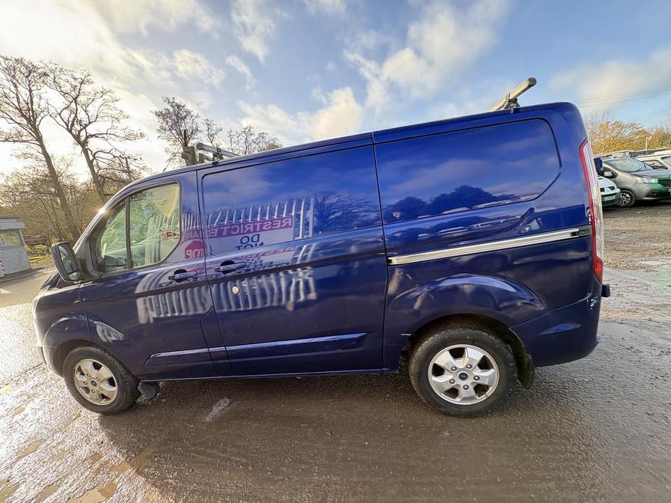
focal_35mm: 14
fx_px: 271
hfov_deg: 102.1
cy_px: 252
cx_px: 336
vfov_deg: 85.7
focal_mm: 2.22
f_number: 2.2
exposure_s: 1/172
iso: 64
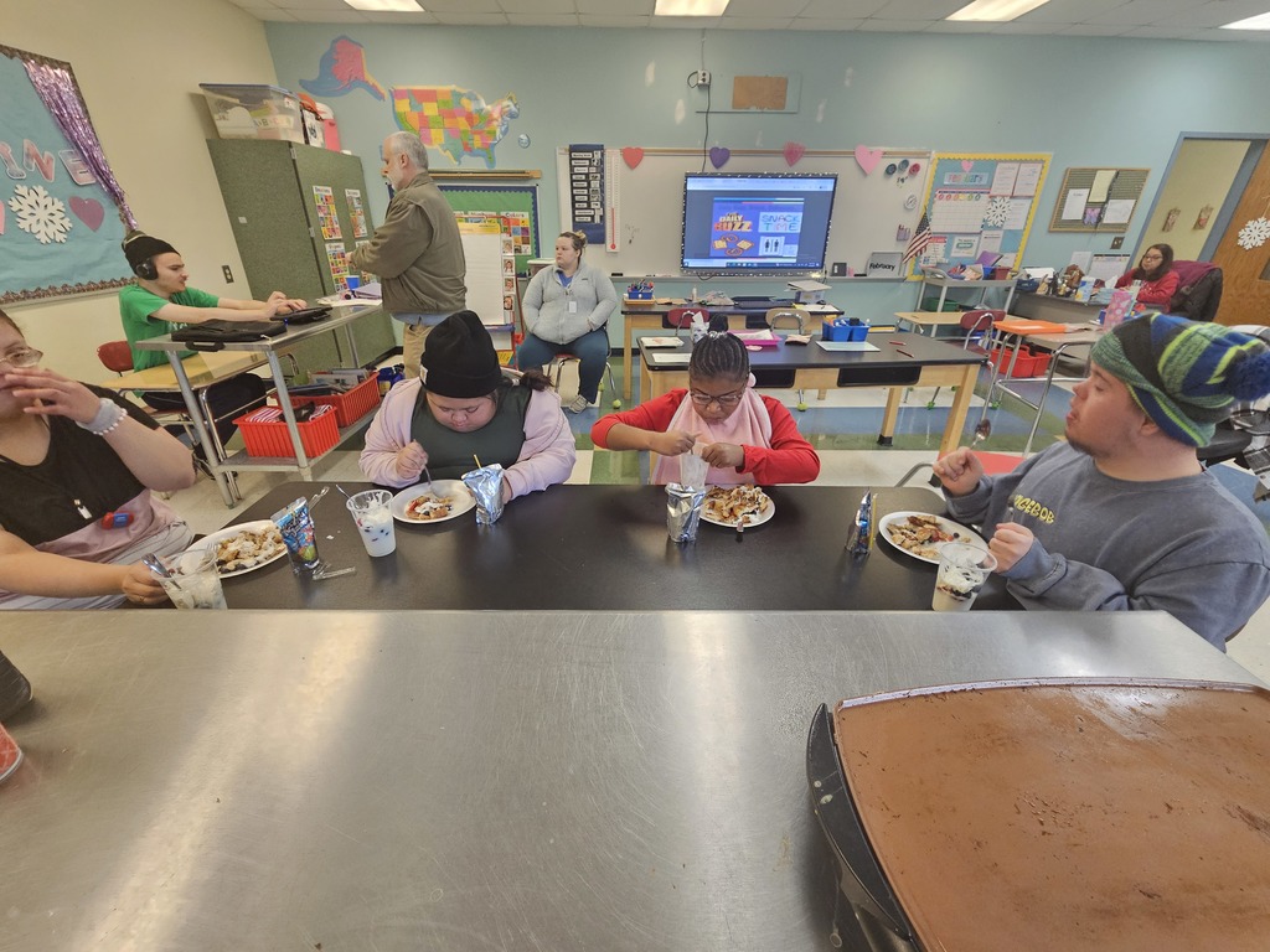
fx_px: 477
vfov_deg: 89.9
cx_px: 635
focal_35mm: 13
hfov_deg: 106.2
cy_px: 476
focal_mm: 2.2
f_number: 2.2
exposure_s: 1/60
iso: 320
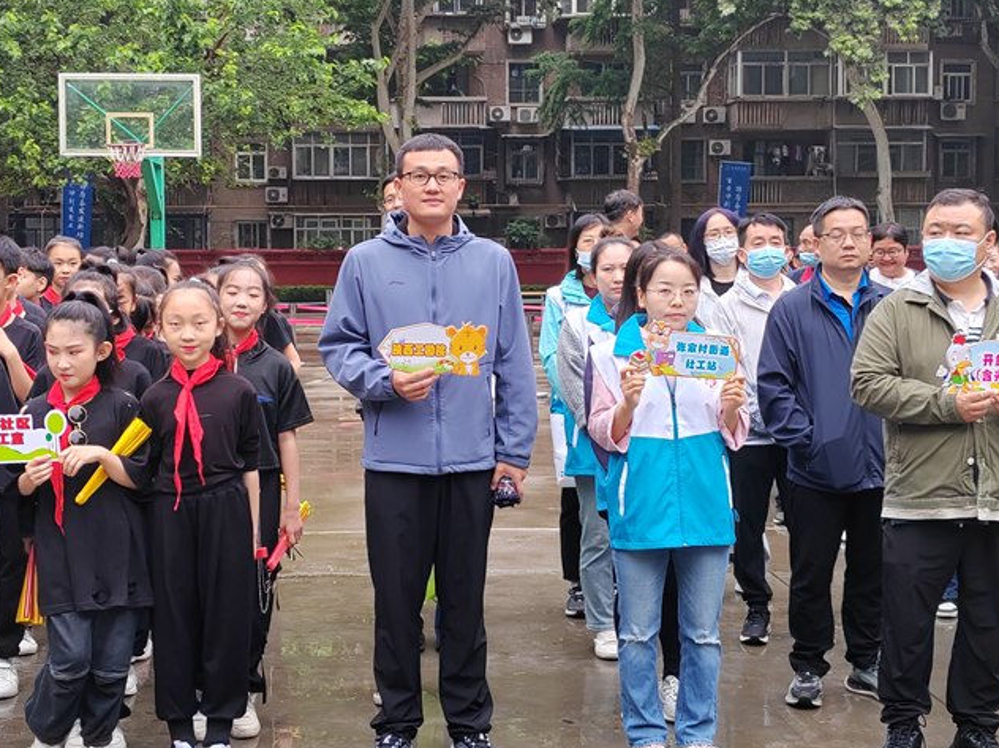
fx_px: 1644
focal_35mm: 57
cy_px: 335
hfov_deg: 33.8
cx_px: 446
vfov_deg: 25.6
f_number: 1.9
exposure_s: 1/100
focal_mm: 5.52
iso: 122
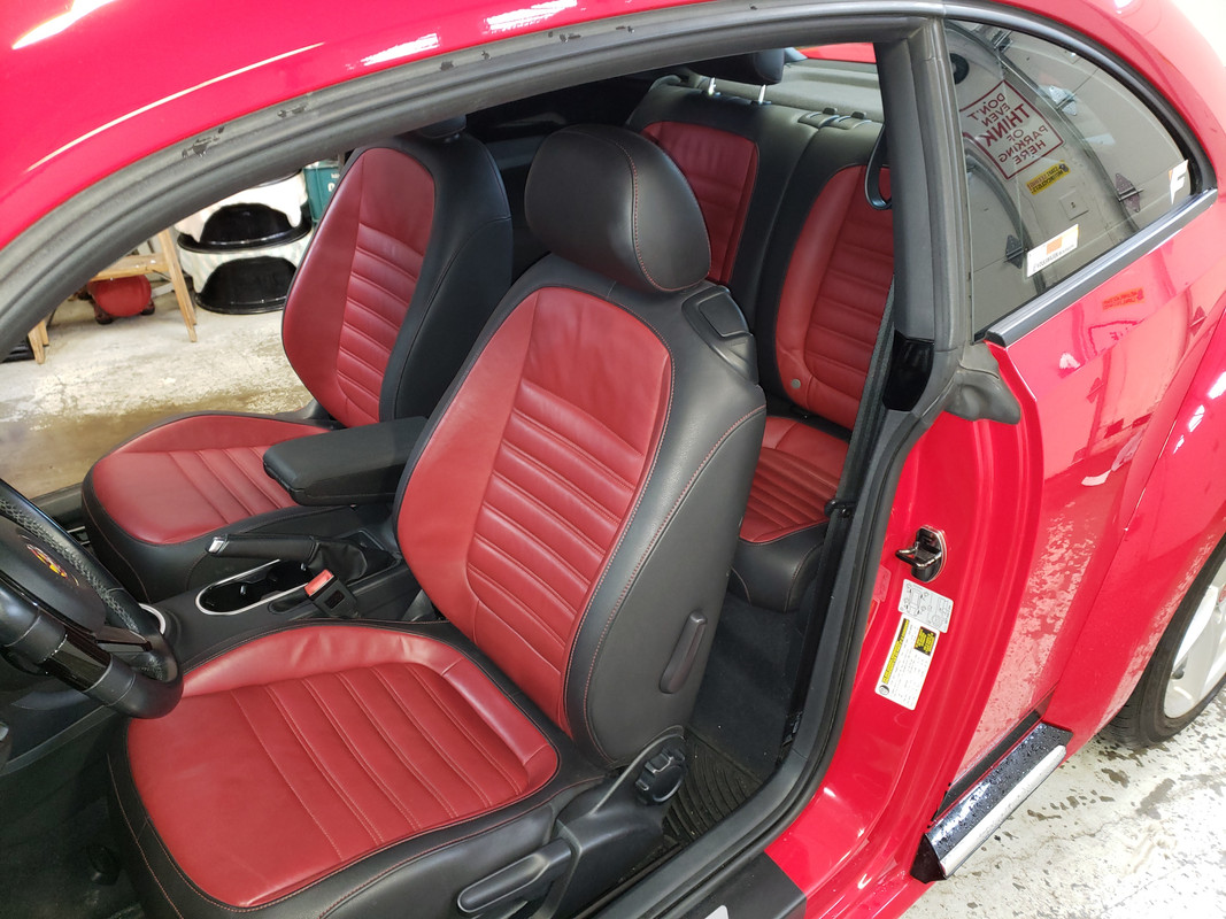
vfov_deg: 53.1
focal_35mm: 26
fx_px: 921
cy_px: 460
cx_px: 613
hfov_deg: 67.3
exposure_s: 1/17
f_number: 1.5
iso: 125
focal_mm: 4.3
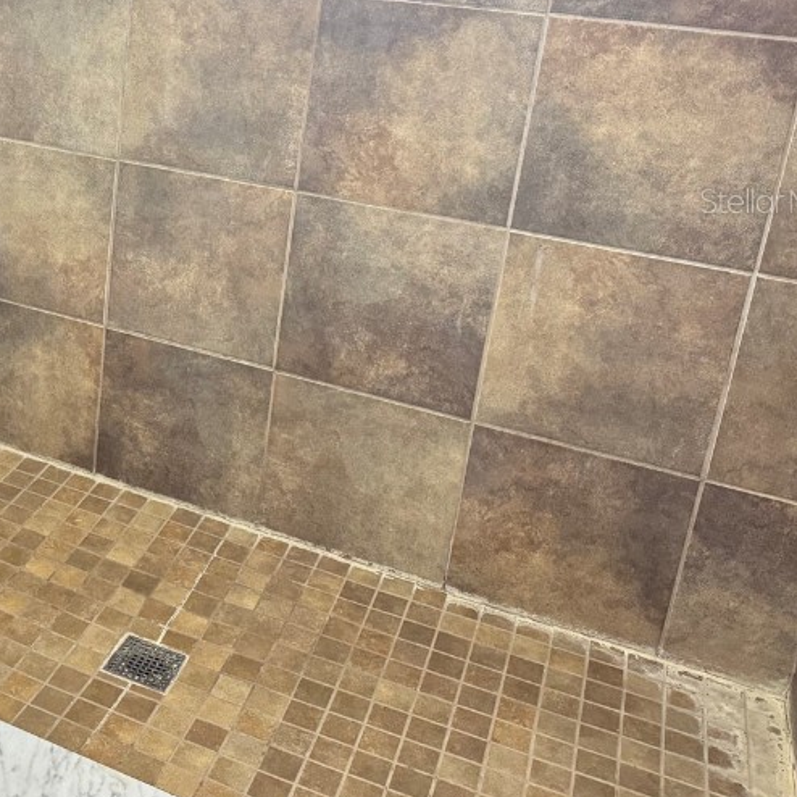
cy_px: 200
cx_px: 26
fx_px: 1146
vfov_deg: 37.4
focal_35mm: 44
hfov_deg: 35.2
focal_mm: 6.76
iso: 500
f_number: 1.78
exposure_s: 1/60
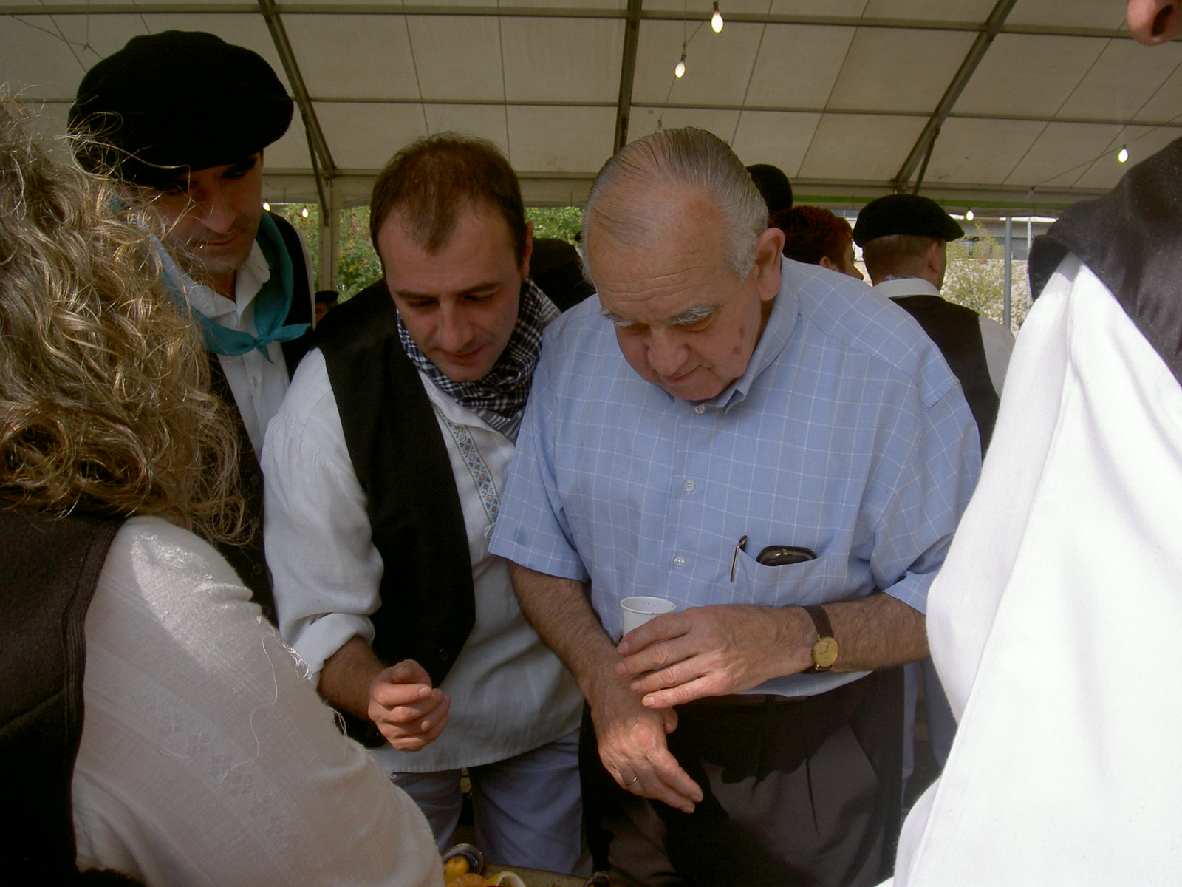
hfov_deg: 47.9
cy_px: 444
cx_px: 591
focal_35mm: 39
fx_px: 1332
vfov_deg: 36.8
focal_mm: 8
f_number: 4.7
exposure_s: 1/769
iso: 100
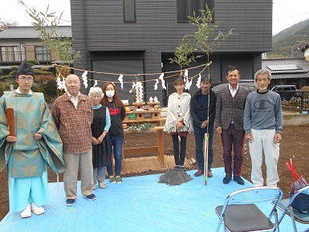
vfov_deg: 51.4
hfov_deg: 65.3
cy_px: 112
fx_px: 241
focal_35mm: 27
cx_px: 159
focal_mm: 4.6
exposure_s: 1/160
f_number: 3.2
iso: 80
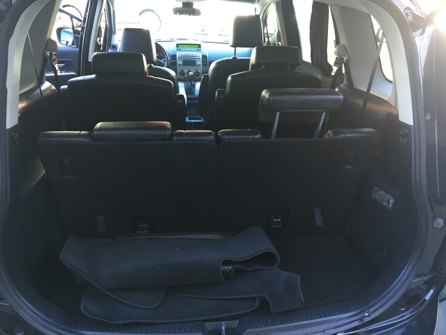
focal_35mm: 29
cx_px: 223
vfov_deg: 48.2
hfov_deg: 61.7
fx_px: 374
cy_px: 168
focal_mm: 4.15
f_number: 2.2
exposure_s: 1/30
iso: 64
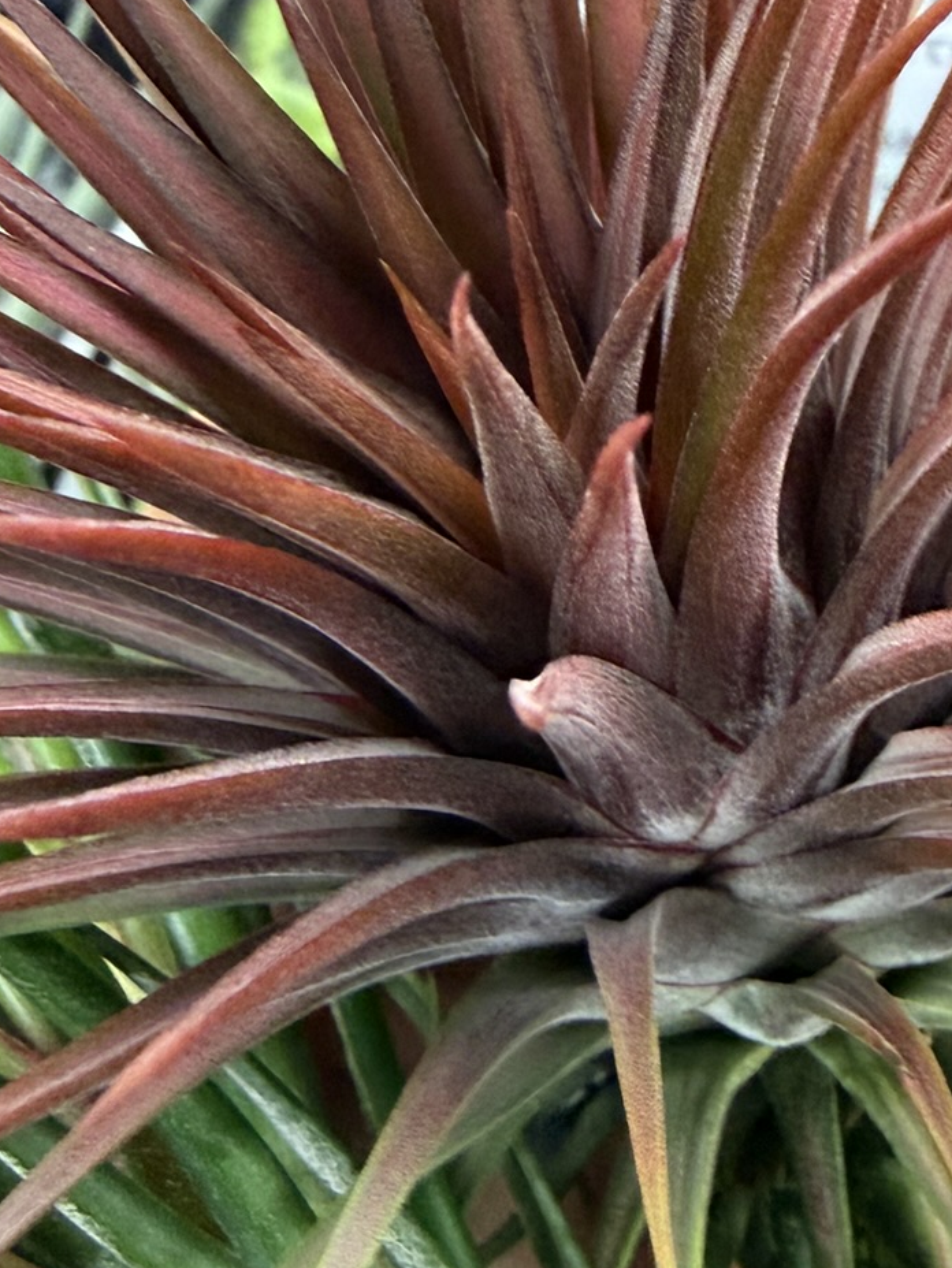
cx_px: 647
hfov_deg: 27.4
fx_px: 1942
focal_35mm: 53
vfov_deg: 36.1
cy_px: 583
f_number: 2.2
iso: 400
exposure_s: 1/50
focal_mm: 2.22
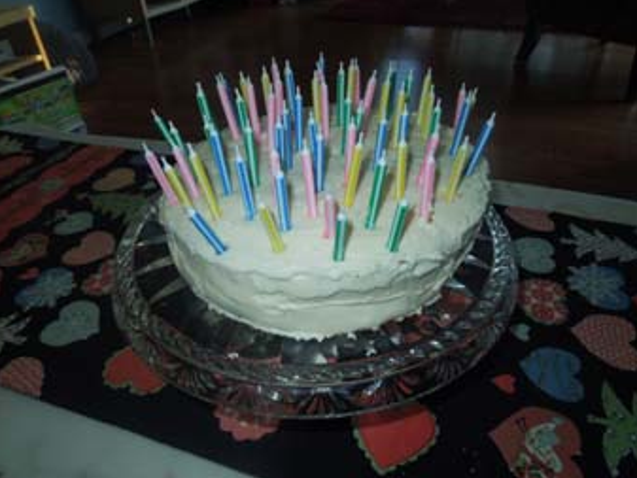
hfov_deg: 67.3
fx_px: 479
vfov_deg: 53.1
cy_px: 243
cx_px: 312
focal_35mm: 26
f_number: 3.3
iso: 100
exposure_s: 1/30
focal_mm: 4.5
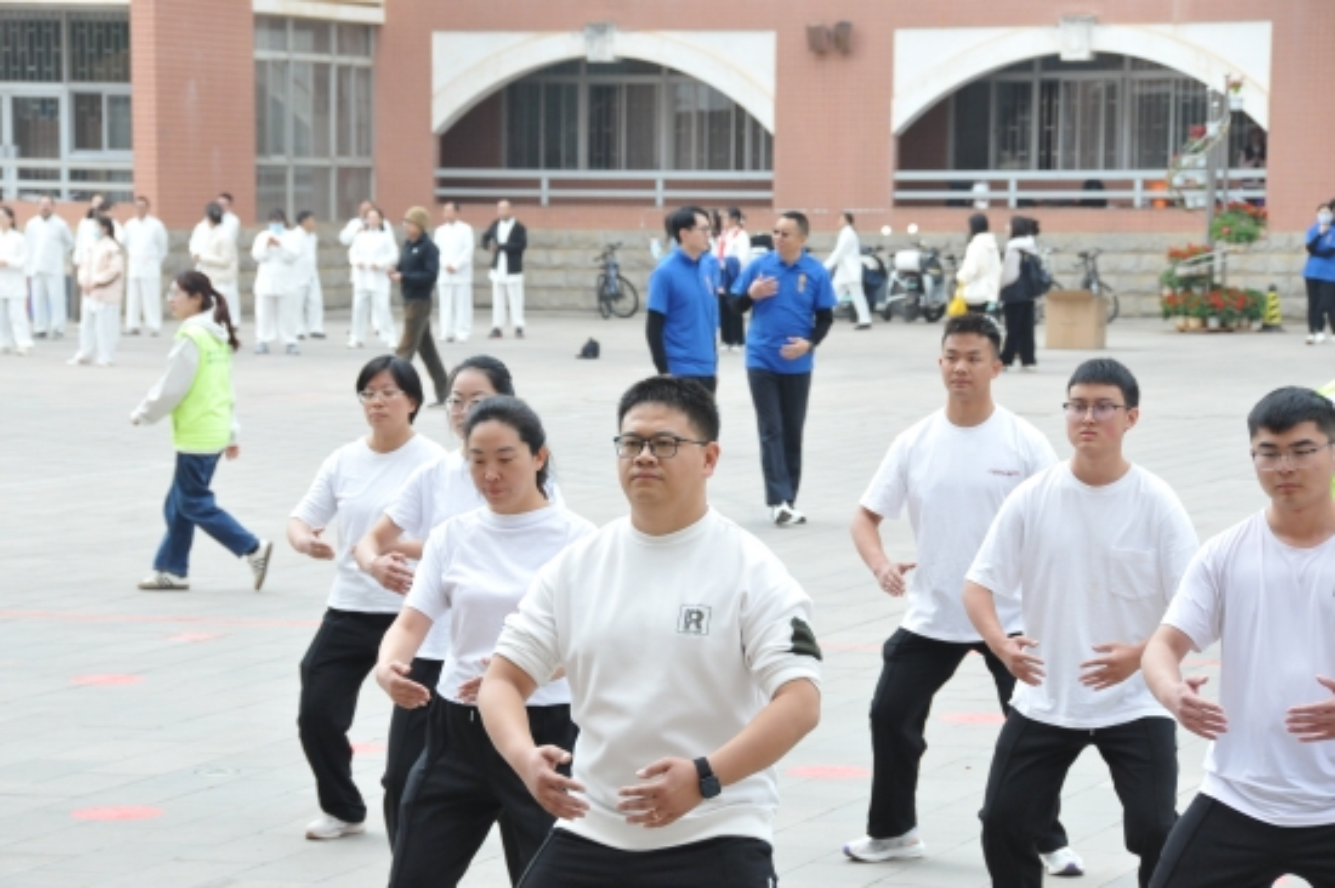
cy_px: 444
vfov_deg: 10.1
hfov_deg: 15.2
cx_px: 668
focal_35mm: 135
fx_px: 5003
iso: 1250
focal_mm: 90
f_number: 9
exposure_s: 1/320
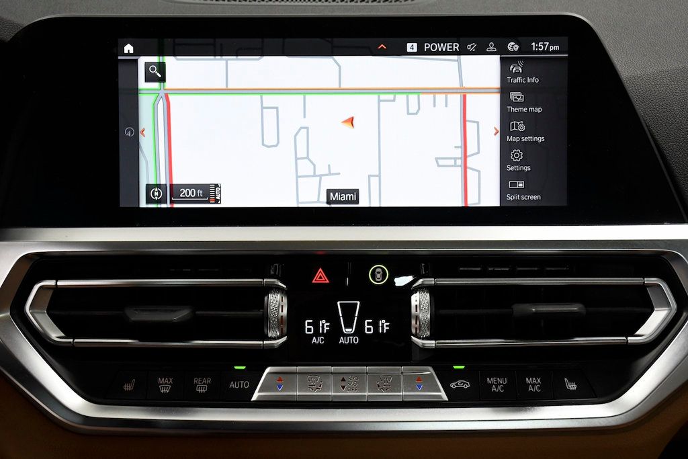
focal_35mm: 48
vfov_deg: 28.1
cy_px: 230
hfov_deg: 41.1
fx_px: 917
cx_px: 344
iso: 2500
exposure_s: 1/200
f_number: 7.1
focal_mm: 32
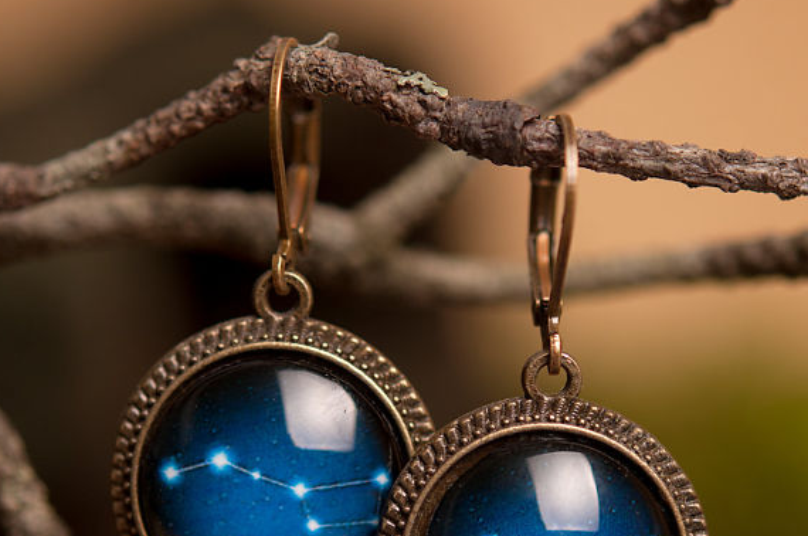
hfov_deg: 14.8
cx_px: 468
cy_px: 404
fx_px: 3114
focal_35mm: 139
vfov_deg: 9.8
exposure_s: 1/60
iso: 100
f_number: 4
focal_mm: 60
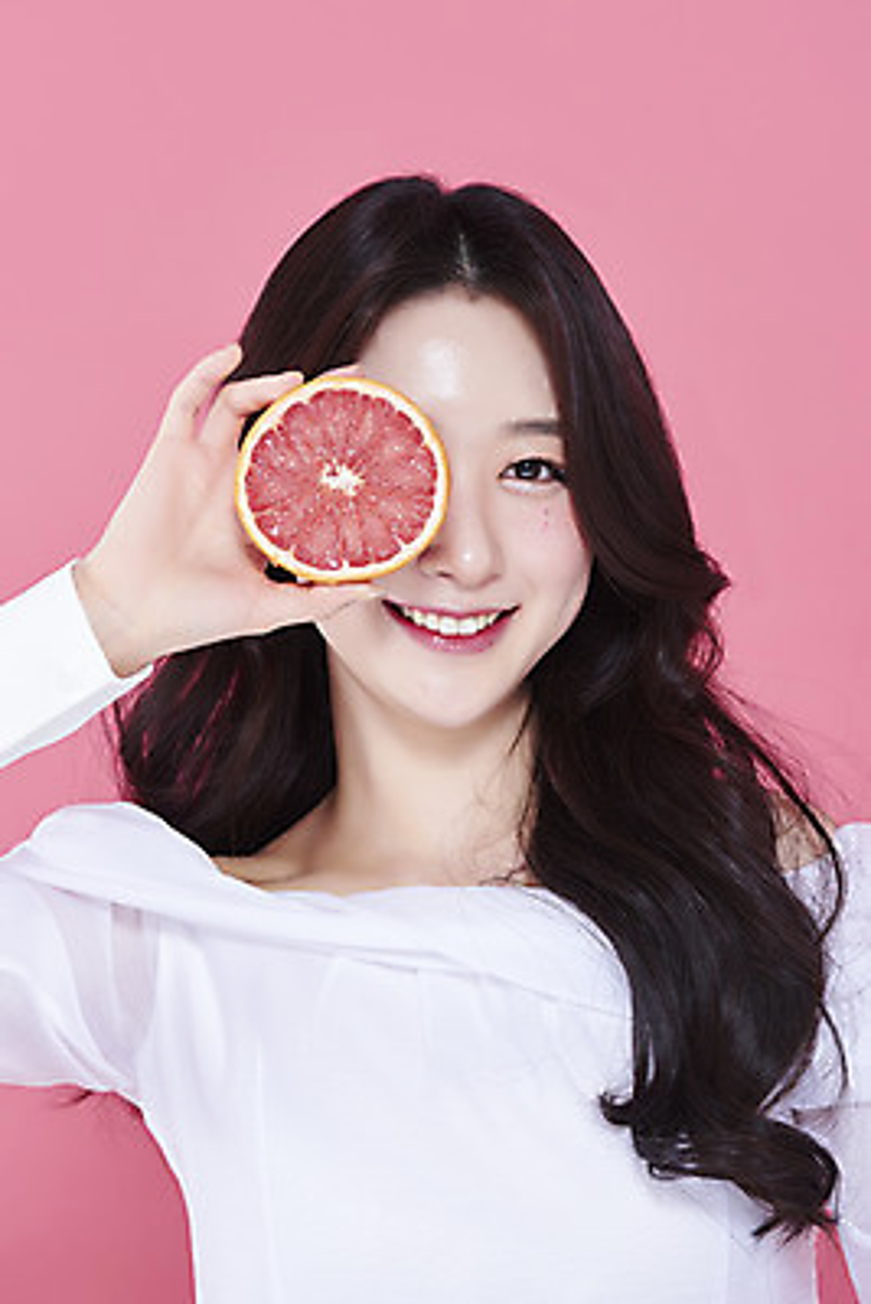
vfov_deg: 19.4
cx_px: 436
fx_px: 3807
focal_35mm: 105
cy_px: 652
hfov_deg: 13.1
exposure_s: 1/125
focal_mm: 105
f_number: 11
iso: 64
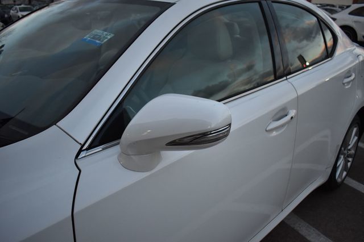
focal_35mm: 30
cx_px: 182
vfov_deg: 43.6
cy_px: 121
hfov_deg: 62.0
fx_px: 303
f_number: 3.8
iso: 800
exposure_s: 1/640
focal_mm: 20
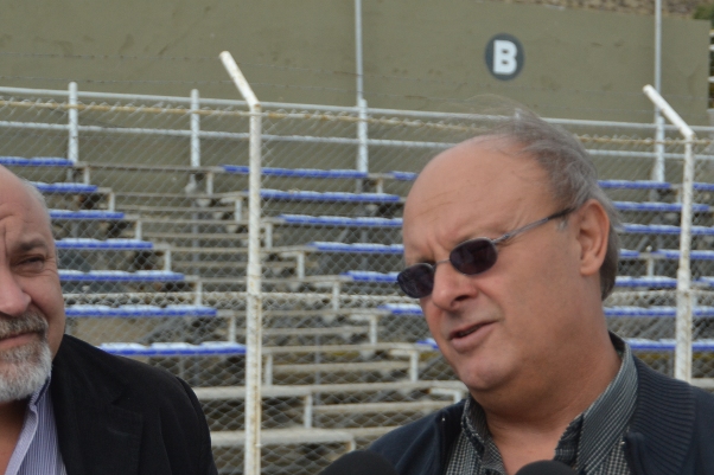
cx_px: 247
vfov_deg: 15.2
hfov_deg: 22.6
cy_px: 290
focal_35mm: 90
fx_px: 1778
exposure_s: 1/1600
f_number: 6.3
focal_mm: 45
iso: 400
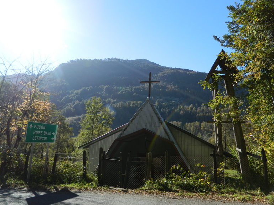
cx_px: 139
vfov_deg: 53.1
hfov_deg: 67.3
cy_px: 104
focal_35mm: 26
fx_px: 206
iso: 80
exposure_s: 1/640
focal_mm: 4.5
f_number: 3.1
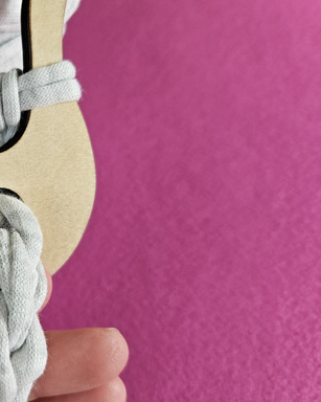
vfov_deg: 47.9
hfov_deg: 35.1
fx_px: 451
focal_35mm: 38
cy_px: 198
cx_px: -6
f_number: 1.8
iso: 250
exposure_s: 1/100
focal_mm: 5.4
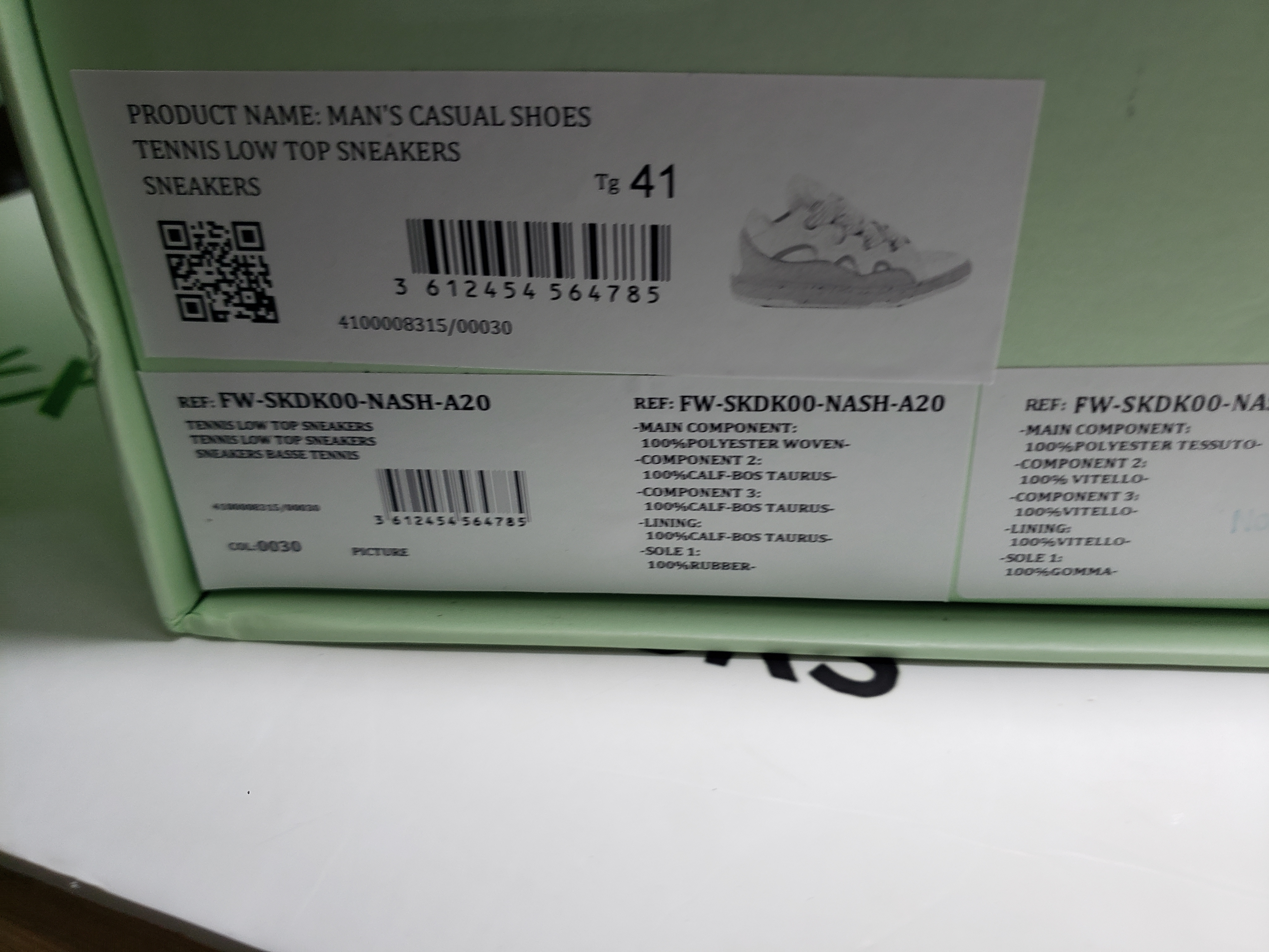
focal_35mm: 26
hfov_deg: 67.3
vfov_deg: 53.1
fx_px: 953
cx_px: 634
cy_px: 476
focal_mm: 4.3
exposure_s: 1/100
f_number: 1.5
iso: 50
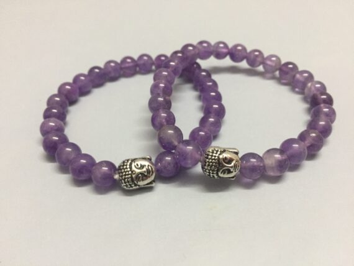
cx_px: 177
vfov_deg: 48.3
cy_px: 133
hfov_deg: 61.6
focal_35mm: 29
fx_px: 297
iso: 250
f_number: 2.2
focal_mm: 4.15
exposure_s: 1/33
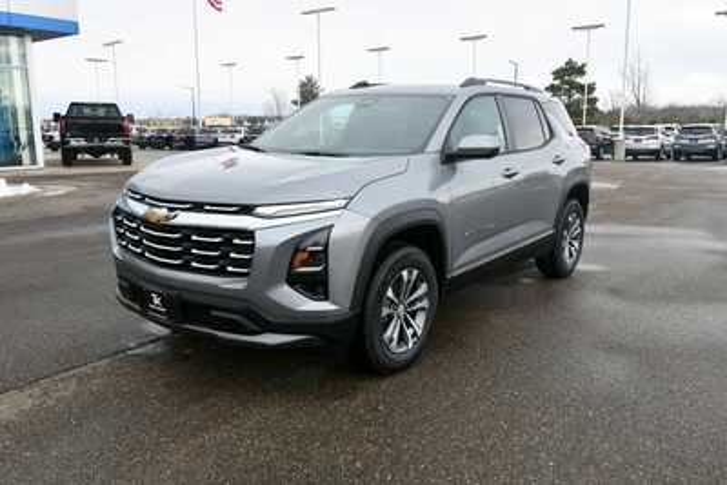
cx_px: 364
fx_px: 606
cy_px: 242
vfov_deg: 43.6
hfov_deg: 61.9
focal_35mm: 30
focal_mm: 20
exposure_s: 1/250
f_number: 8
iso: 200
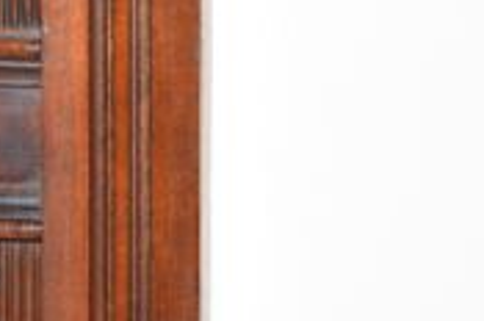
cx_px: -66
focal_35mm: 264
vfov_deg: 5.2
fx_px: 3543
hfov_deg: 7.8
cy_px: 209
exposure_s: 1/125
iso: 800
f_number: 5.6
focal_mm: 48
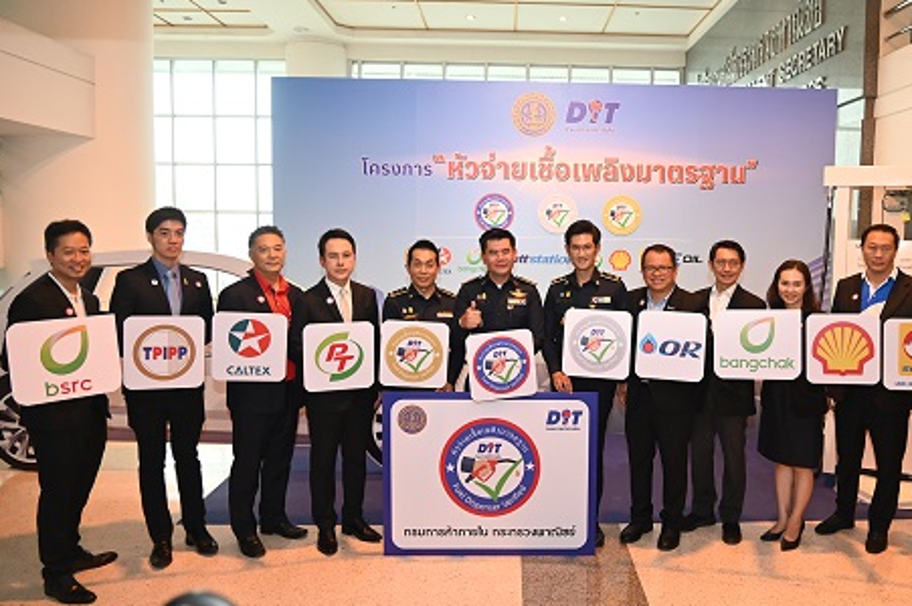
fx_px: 734
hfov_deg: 63.2
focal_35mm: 29
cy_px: 298
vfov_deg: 44.9
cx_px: 543
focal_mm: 24
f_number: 4
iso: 2500
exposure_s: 1/200
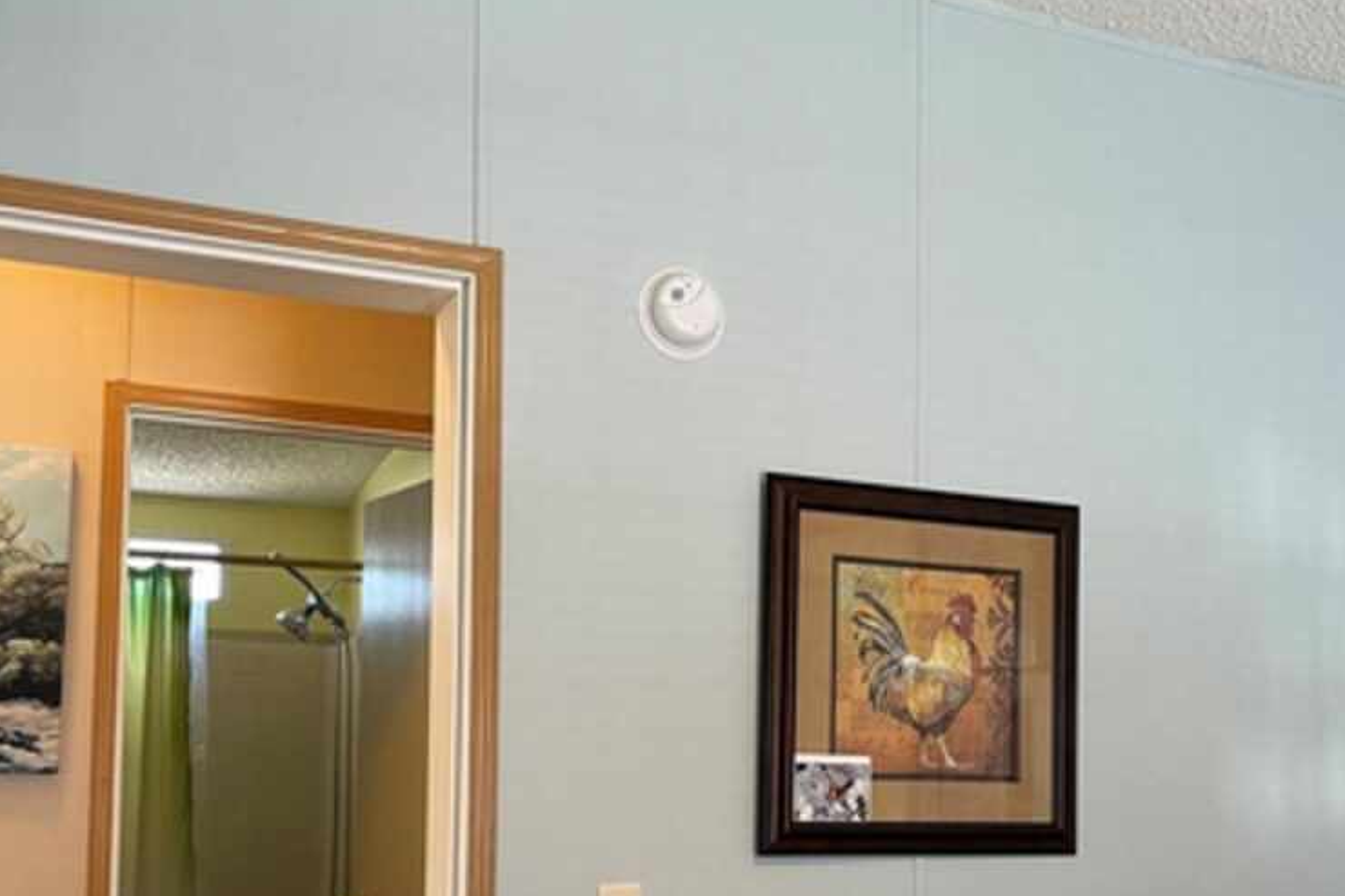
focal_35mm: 45
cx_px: 887
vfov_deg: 29.3
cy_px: 683
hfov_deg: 43.1
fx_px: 1681
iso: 125
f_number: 1.6
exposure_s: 1/60
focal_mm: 5.1
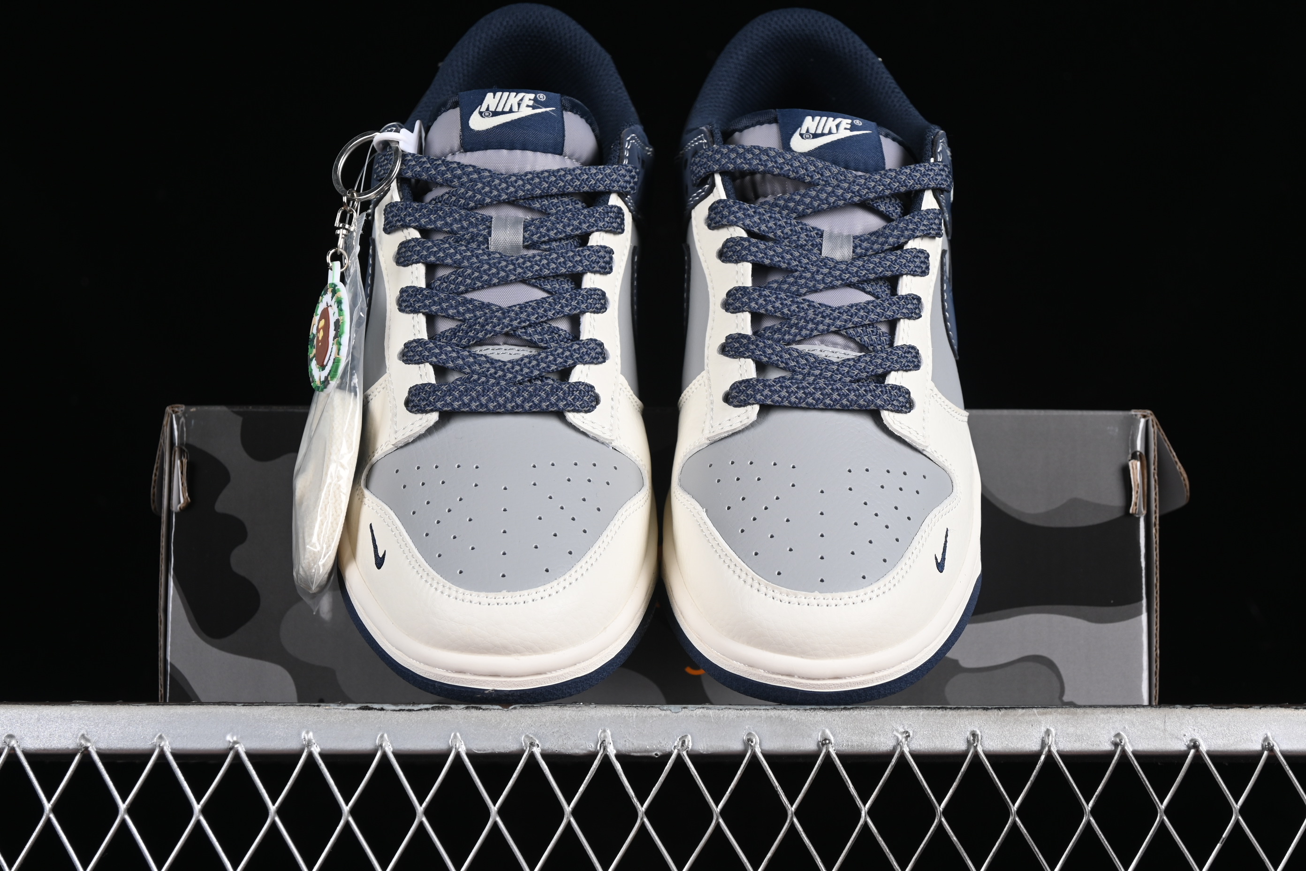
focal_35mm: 75
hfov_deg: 27.0
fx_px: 2721
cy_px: 436
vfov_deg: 18.2
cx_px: 653
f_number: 6.3
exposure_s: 1/60
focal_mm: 50
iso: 160
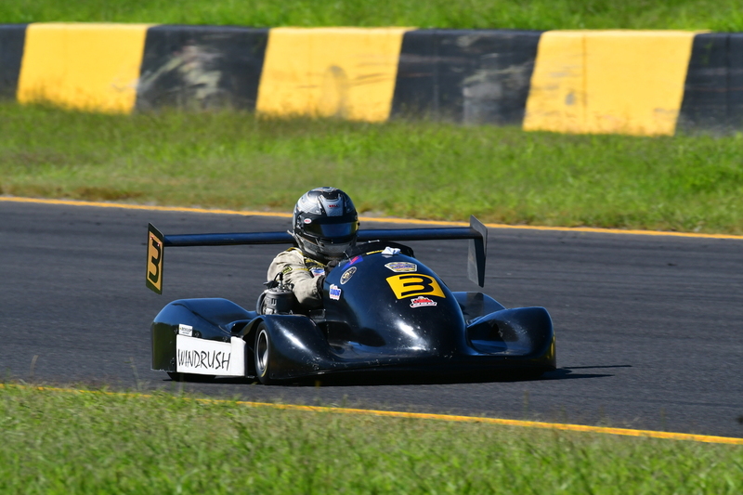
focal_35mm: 750
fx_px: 15475
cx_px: 372
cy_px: 248
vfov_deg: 1.8
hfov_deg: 2.8
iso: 500
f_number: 13
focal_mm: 500
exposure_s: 1/640
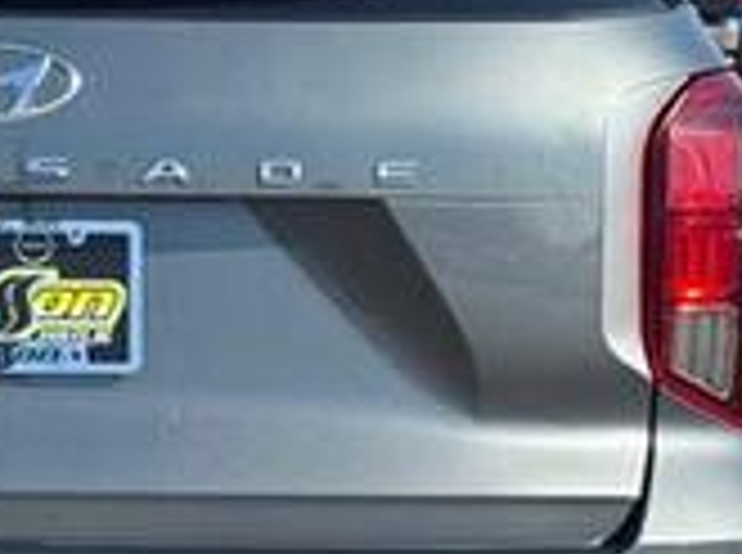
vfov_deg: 10.1
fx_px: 3144
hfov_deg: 13.3
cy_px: 320
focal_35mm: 147
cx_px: -13
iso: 64
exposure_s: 1/2179
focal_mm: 6.76
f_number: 1.78
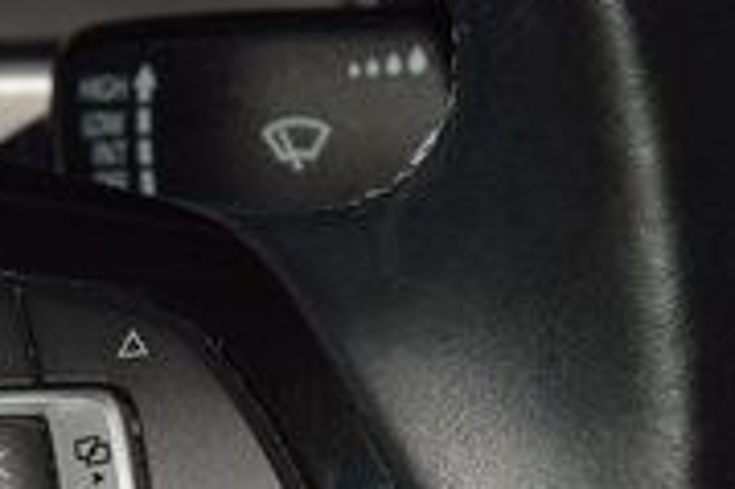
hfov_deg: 5.5
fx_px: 7669
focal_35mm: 376
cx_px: 37
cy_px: 388
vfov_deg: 3.6
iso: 100
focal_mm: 70
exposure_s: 1/125
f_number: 8
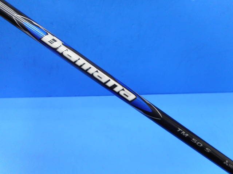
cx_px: 116
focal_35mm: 25
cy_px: 87
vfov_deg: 54.9
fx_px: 168
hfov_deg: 69.4
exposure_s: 1/30
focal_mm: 4.5
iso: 125
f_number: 3.7
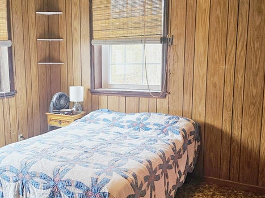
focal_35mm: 42
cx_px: 87
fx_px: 321
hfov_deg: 44.1
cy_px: 107
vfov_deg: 34.3
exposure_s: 1/120
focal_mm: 6.3
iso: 250
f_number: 1.7
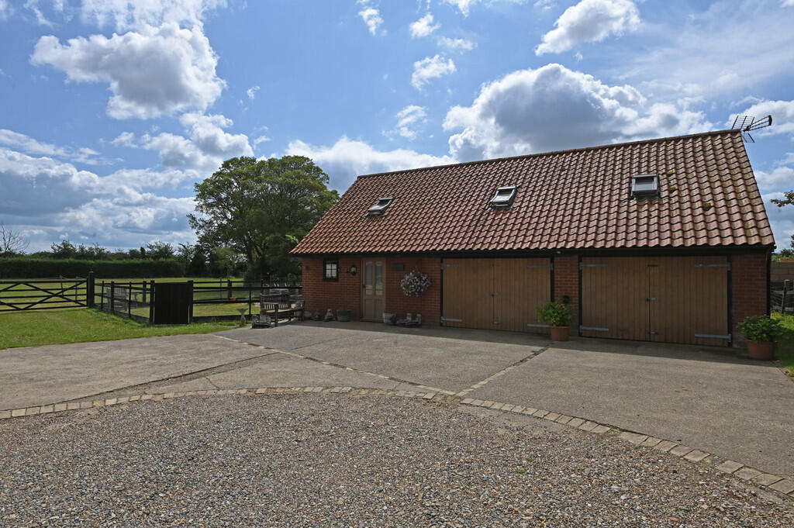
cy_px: 264
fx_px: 441
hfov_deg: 84.0
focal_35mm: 20
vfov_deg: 61.8
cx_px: 397
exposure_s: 1/640
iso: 320
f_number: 13
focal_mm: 20
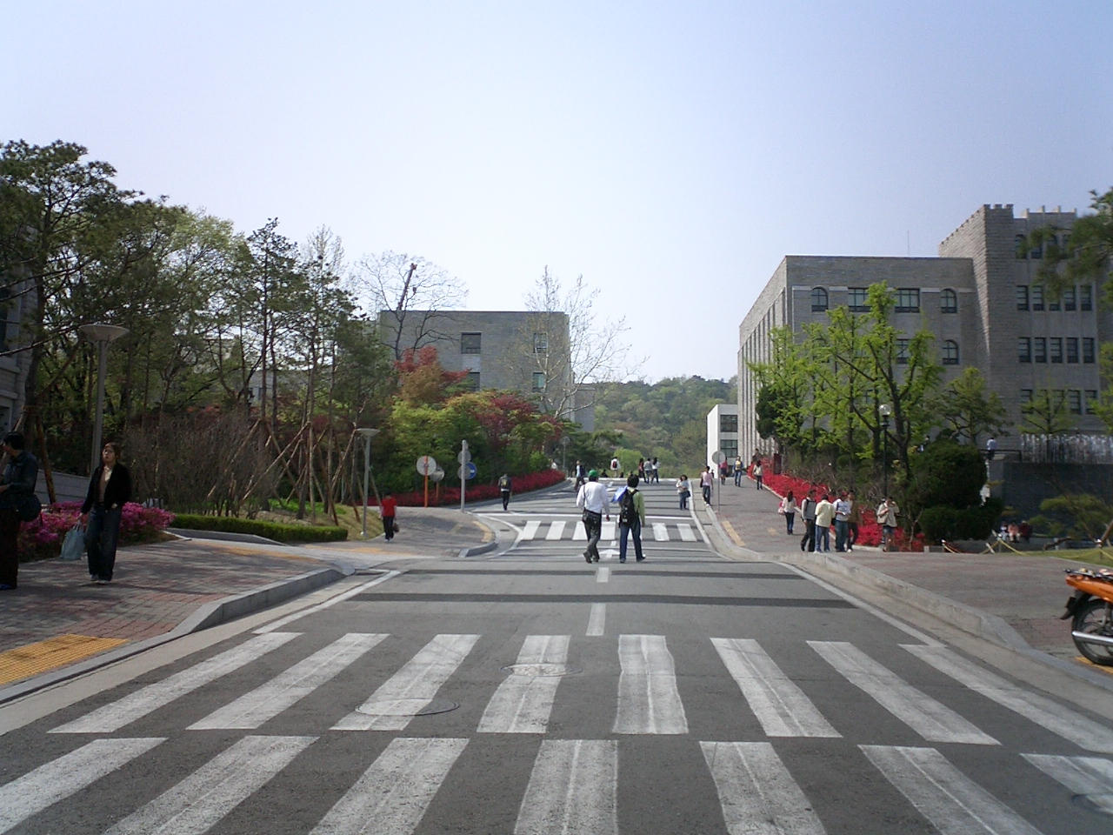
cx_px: 556
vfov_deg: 38.7
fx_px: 1190
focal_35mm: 37
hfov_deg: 50.1
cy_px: 418
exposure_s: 1/1000
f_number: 3.5
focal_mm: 5.6
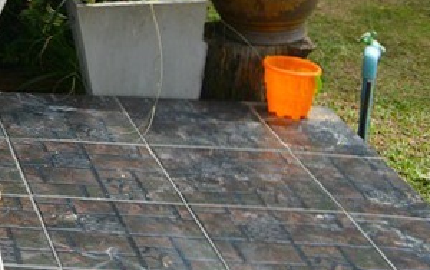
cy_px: -260
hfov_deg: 15.0
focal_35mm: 115
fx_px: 1349
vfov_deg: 10.5
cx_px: -414
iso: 100
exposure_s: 1/250
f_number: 8
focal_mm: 18
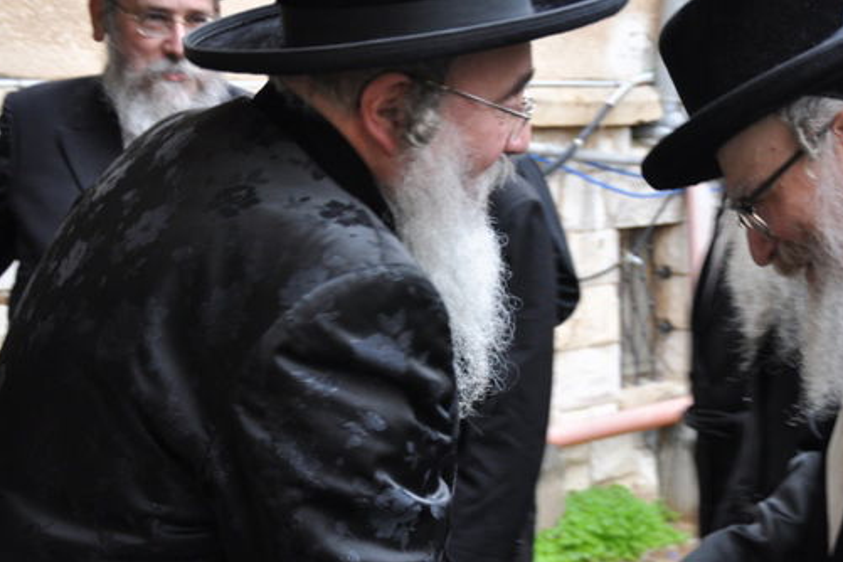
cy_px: 326
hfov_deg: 30.0
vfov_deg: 20.3
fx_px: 1569
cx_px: 485
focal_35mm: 67
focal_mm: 28
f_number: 4
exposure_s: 1/60
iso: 450
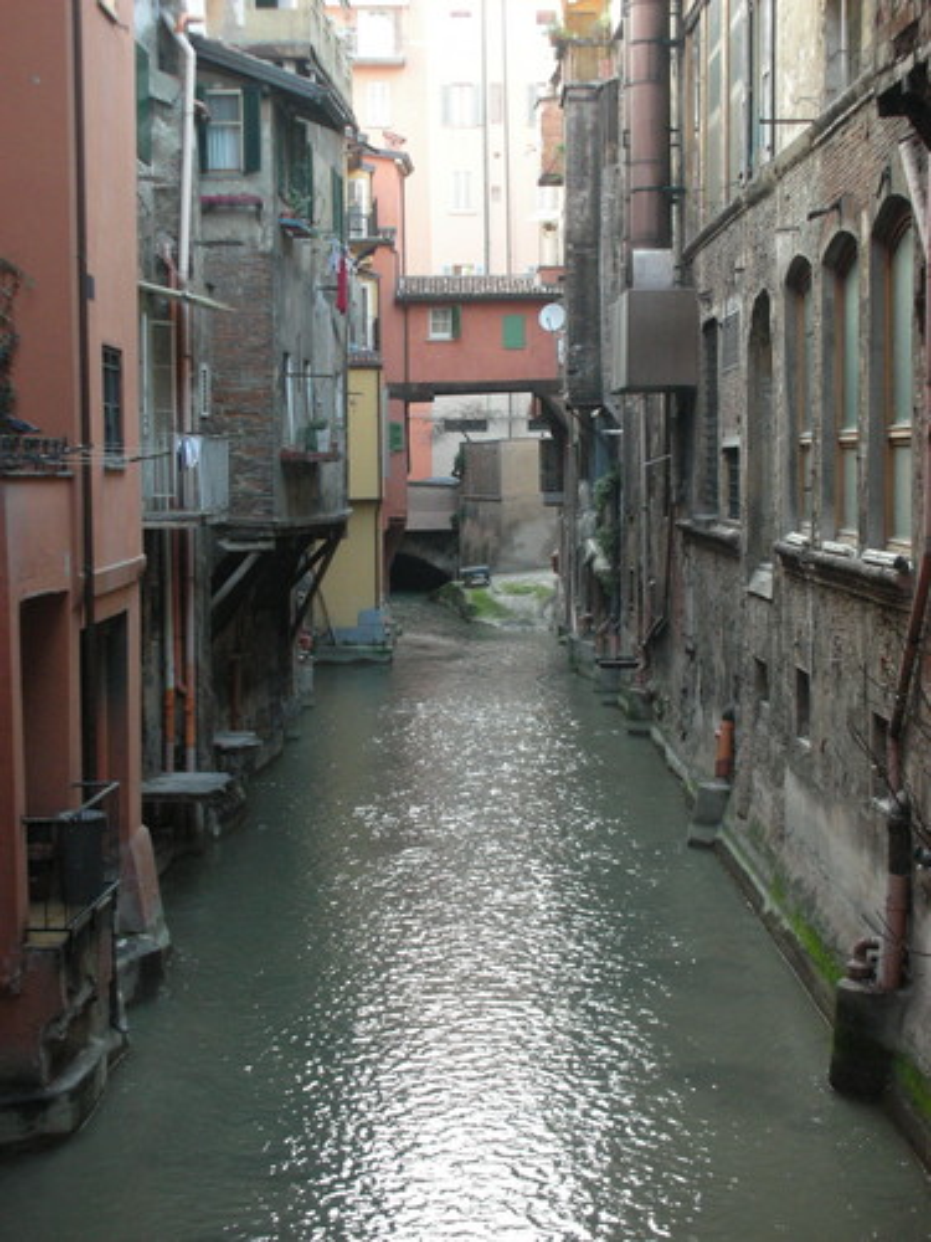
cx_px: 466
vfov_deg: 31.7
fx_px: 2187
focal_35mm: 61
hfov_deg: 24.0
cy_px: 621
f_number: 4
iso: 200
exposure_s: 1/41.1
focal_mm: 10.1
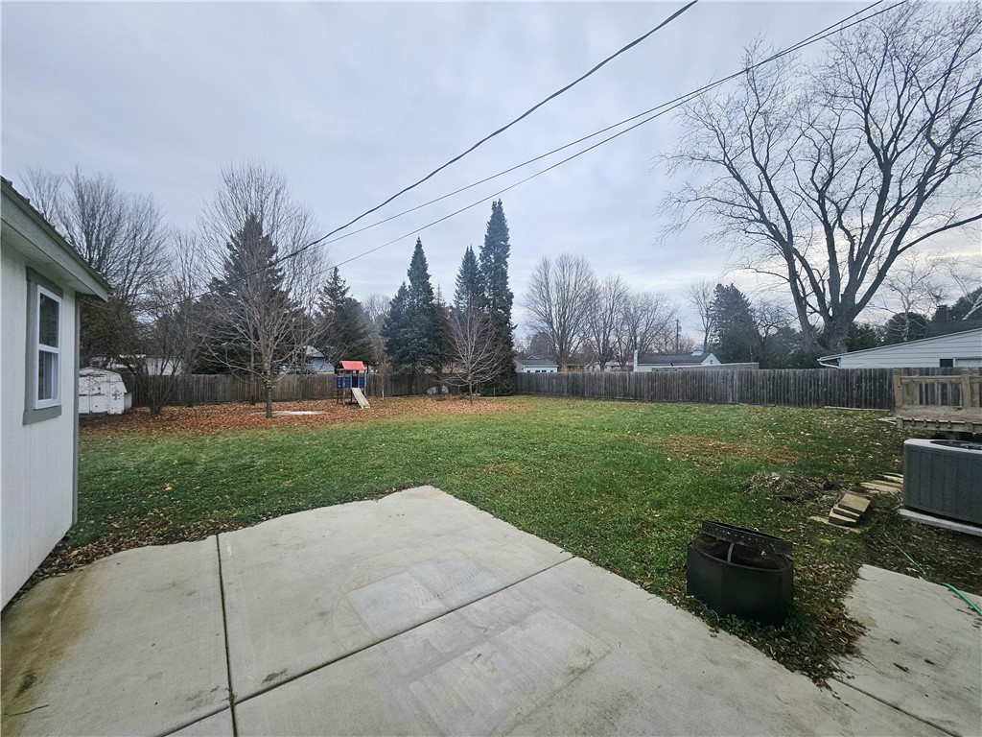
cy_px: 368
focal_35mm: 13
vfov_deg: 89.9
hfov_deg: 106.2
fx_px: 369
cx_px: 491
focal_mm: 1.74
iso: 50
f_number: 2.2
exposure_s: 1/227
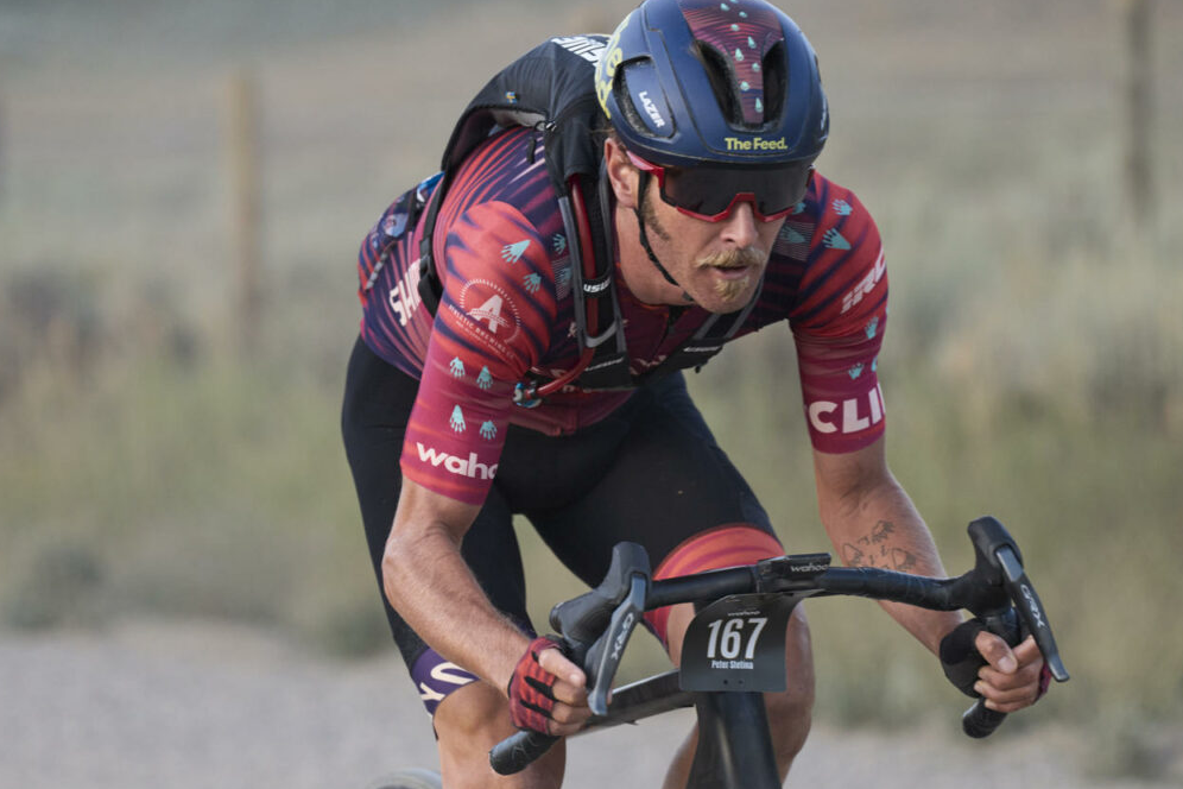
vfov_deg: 5.7
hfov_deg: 8.5
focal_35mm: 241
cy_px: 441
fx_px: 7919
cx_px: 697
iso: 1600
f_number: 4.5
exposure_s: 1/1250
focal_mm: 200
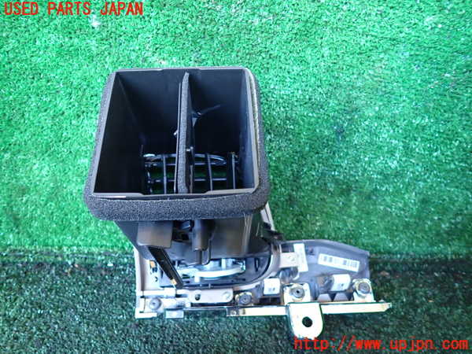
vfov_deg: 54.9
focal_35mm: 25
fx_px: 341
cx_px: 236
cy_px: 177
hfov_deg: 69.4
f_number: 2
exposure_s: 1/30
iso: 500
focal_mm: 4.5
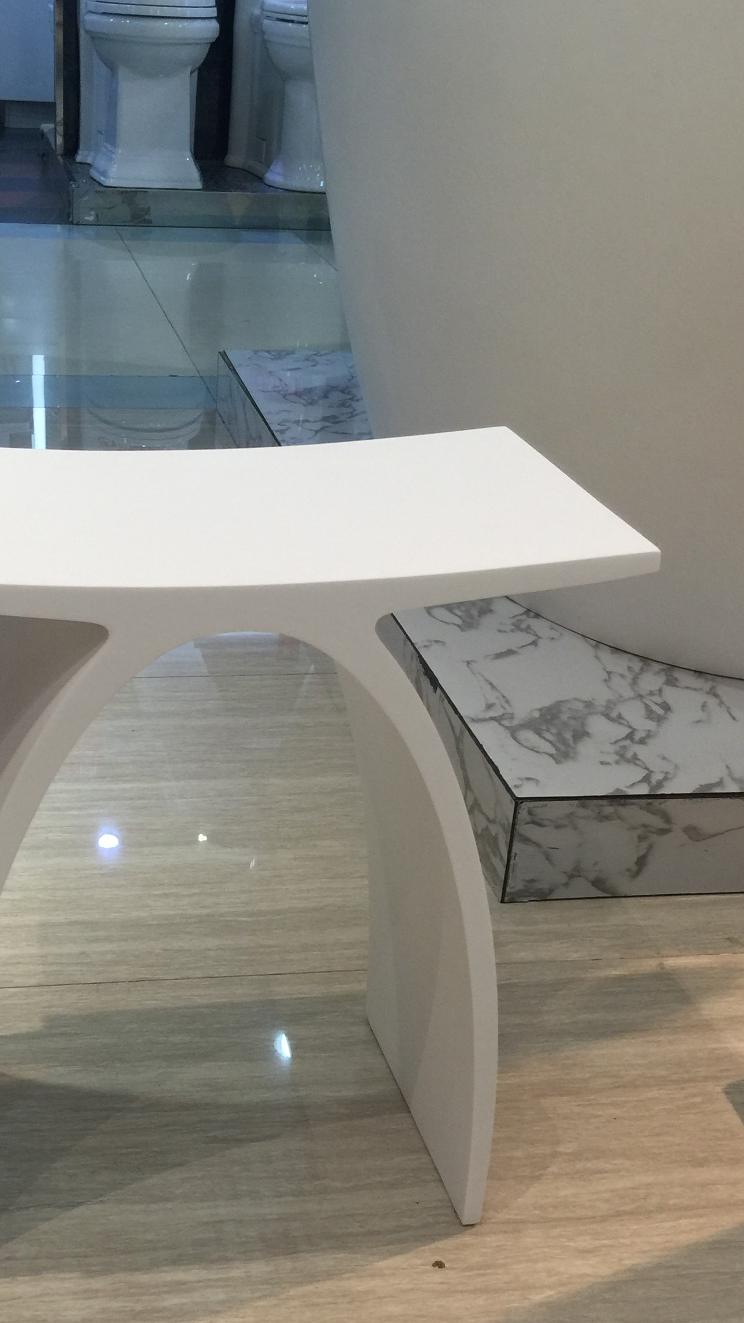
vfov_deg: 44.7
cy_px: 894
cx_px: 211
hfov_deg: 26.3
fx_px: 1578
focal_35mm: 45
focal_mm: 4.15
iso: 40
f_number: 2.2
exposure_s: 1/33
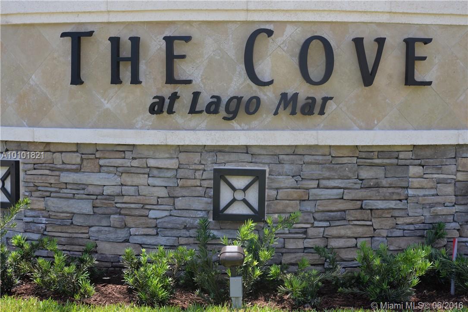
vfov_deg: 20.9
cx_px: 234
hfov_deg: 31.0
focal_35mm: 65
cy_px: 156
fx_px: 845
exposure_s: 1/200
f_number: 7.1
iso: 200
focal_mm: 65
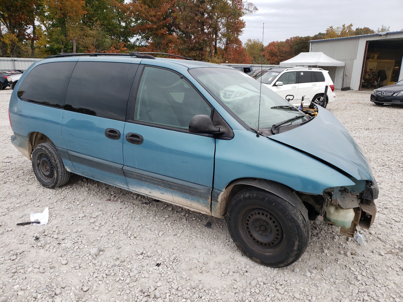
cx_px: 202
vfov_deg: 53.1
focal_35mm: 26
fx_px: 303
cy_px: 151
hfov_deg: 67.3
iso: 50
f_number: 1.5
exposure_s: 1/333
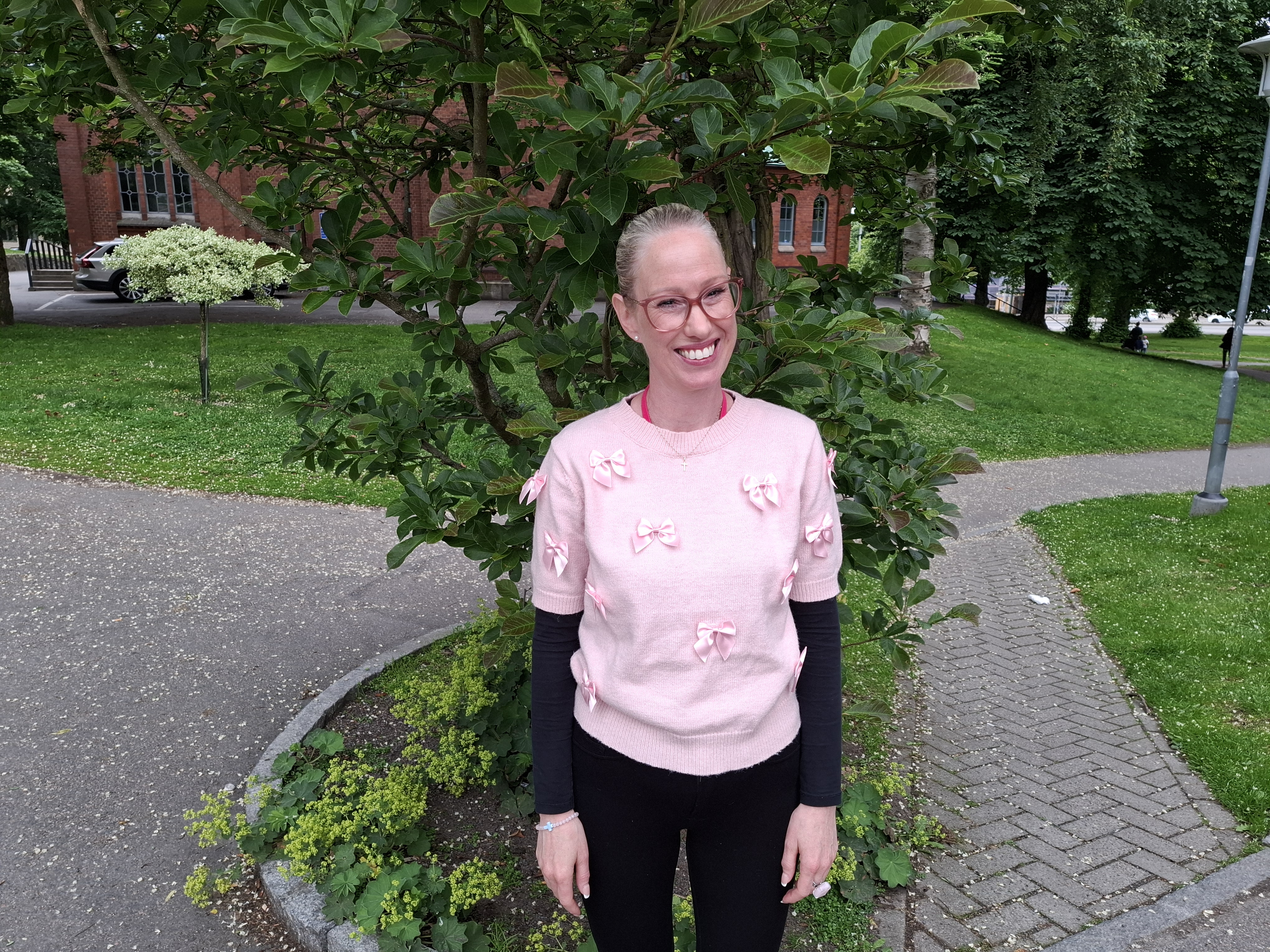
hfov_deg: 73.9
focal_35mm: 23
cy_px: 476
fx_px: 844
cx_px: 635
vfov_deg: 58.9
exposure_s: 1/182
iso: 50
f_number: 1.8
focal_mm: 5.54
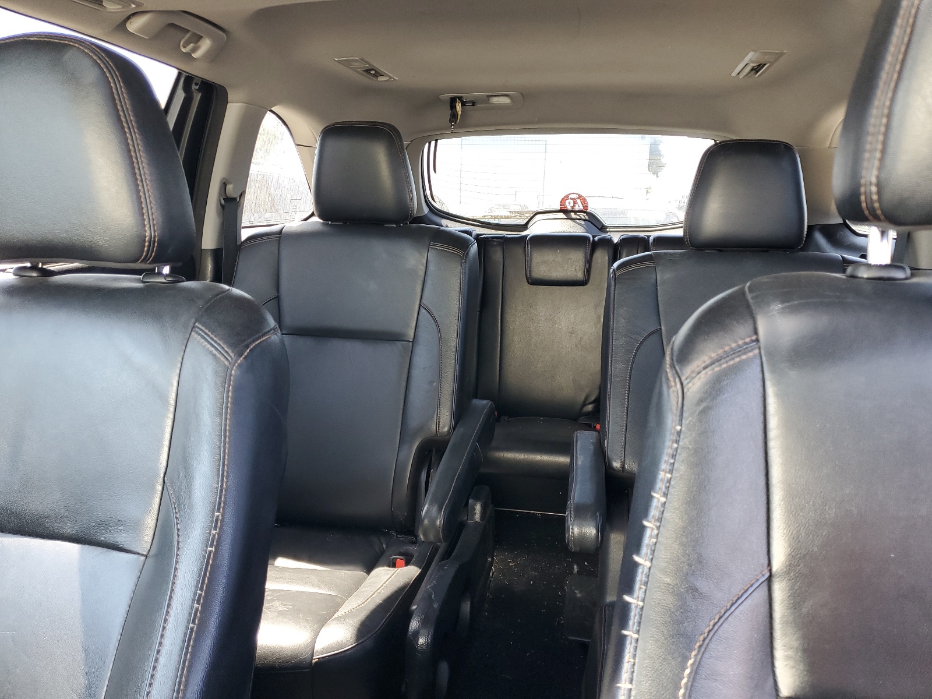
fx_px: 700
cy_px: 350
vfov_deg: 53.1
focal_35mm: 26
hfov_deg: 67.3
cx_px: 466
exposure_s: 1/60.2
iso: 70
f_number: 1.5
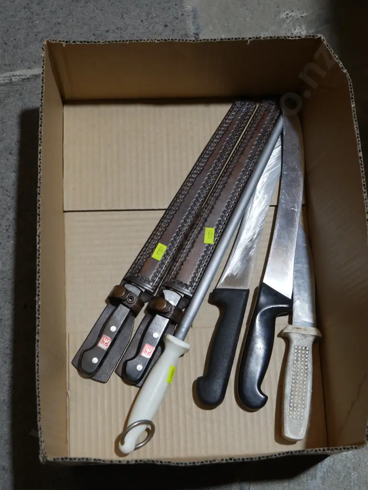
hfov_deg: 24.4
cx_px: 184
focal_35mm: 60
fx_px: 850
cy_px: 245
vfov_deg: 32.2
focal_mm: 30
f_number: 5.4
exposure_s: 1/60
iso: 320
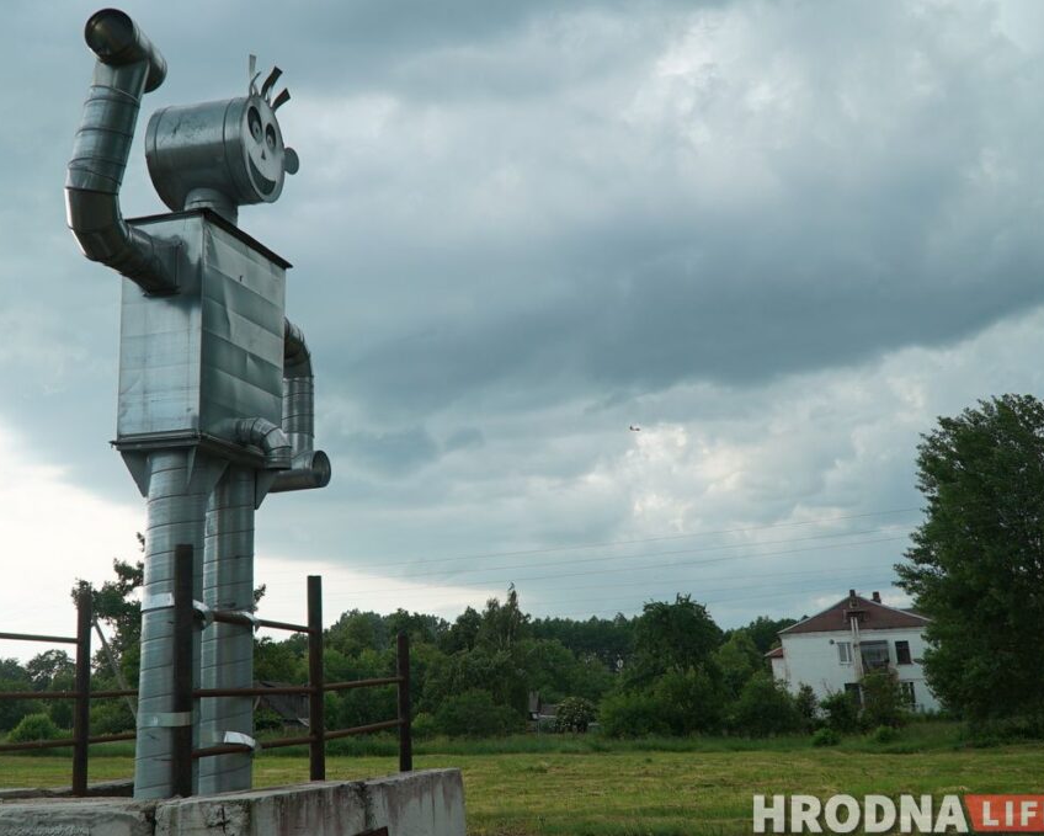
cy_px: 420
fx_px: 1051
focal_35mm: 34
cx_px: 447
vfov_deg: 43.4
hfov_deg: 52.6
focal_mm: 20
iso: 100
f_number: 7.1
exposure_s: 1/250
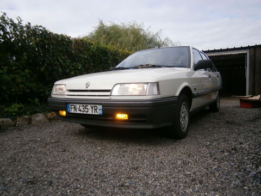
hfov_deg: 67.3
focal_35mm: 26
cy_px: 98
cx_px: 130
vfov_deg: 53.1
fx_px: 196
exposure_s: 1/640
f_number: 2.8
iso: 80
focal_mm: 4.7
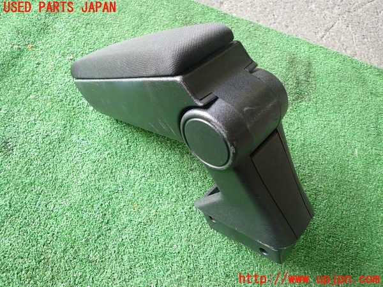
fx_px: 277
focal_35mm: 25
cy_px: 144
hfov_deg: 69.4
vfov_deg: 54.9
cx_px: 192
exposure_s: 1/60
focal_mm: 4.5
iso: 200
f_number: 2
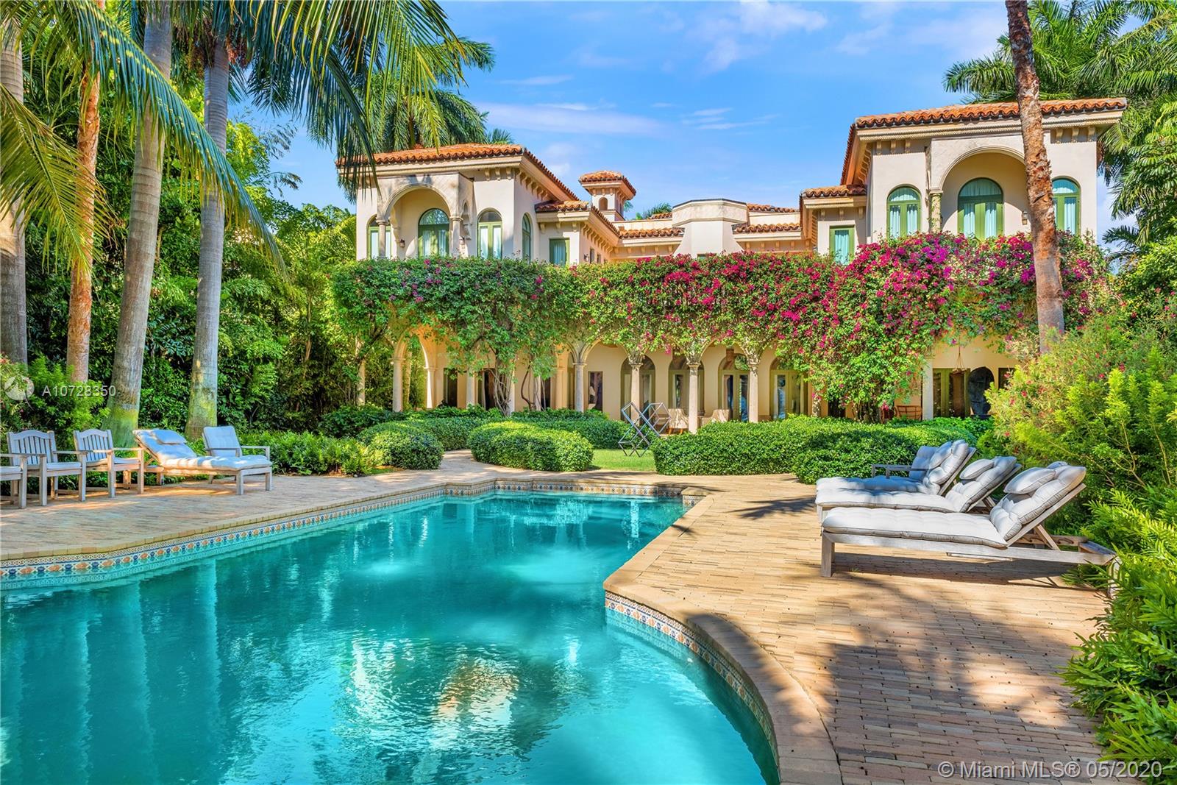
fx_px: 785
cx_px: 588
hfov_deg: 73.7
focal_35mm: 24
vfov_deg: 53.1
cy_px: 392
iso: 100
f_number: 11
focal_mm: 24
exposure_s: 1/80
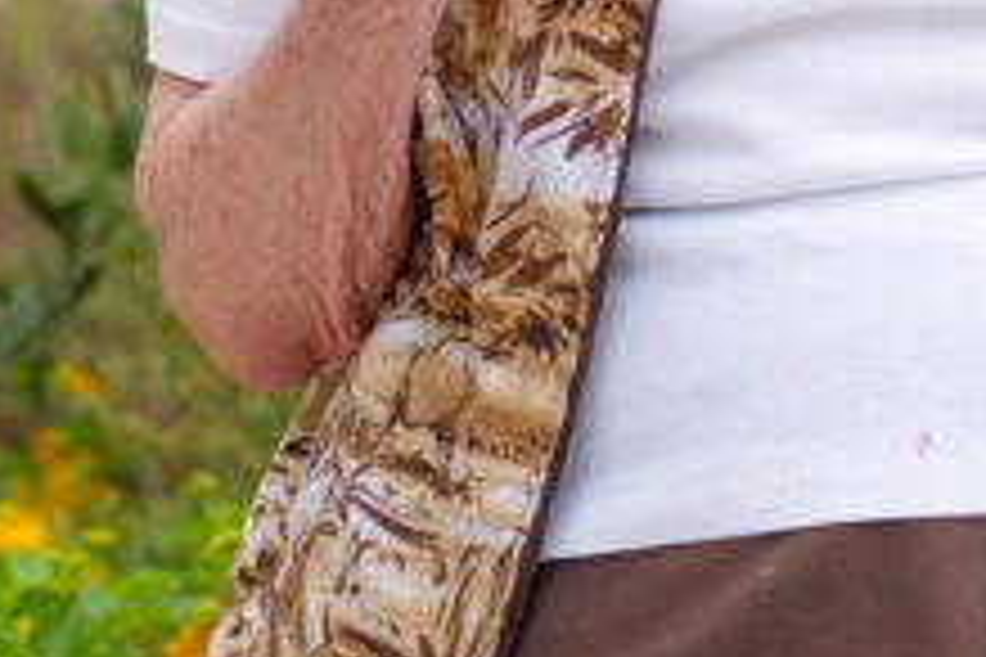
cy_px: -484
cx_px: 882
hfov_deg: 5.9
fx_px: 9613
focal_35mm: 351
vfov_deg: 3.9
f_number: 2.2
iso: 125
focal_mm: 50
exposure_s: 1/1600
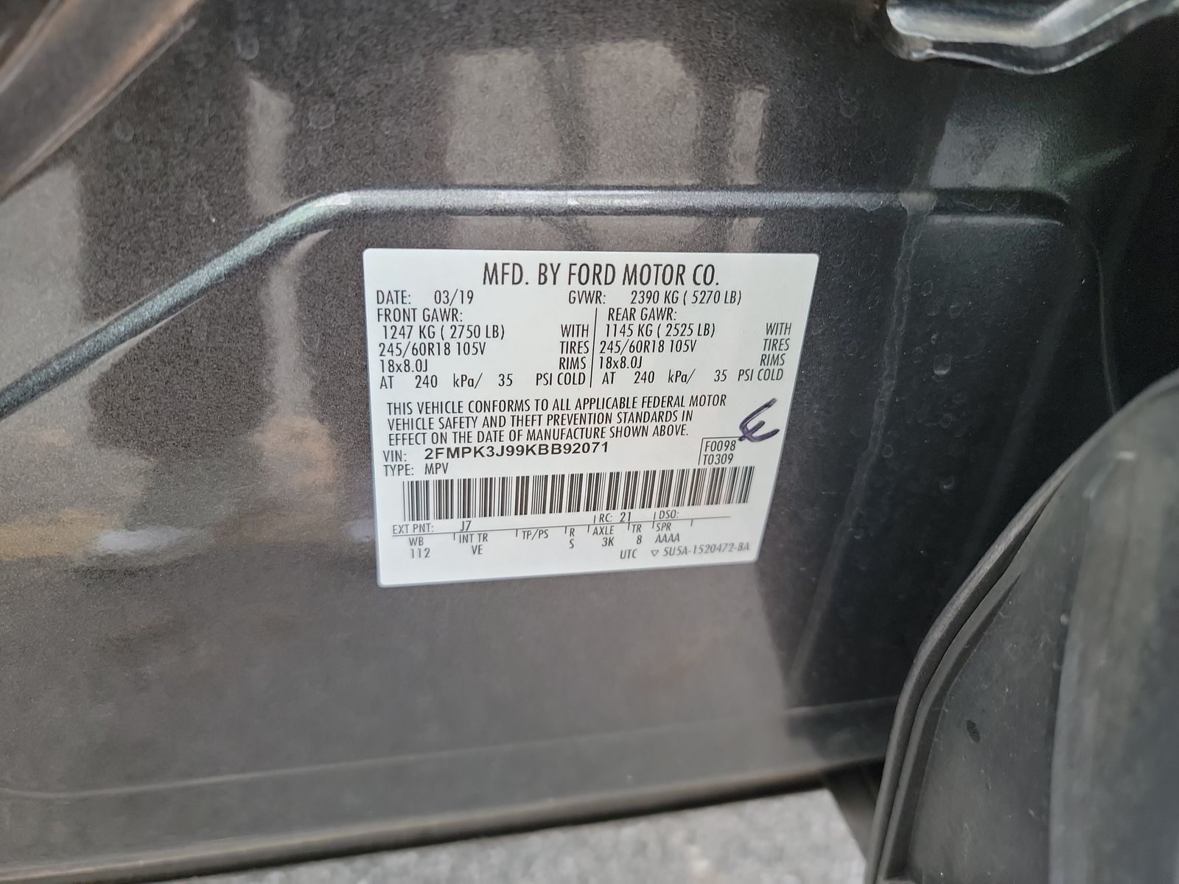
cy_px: 442
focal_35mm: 24
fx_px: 817
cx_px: 590
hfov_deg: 71.6
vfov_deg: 56.8
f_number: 1.8
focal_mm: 6.7
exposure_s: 1/59
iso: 114
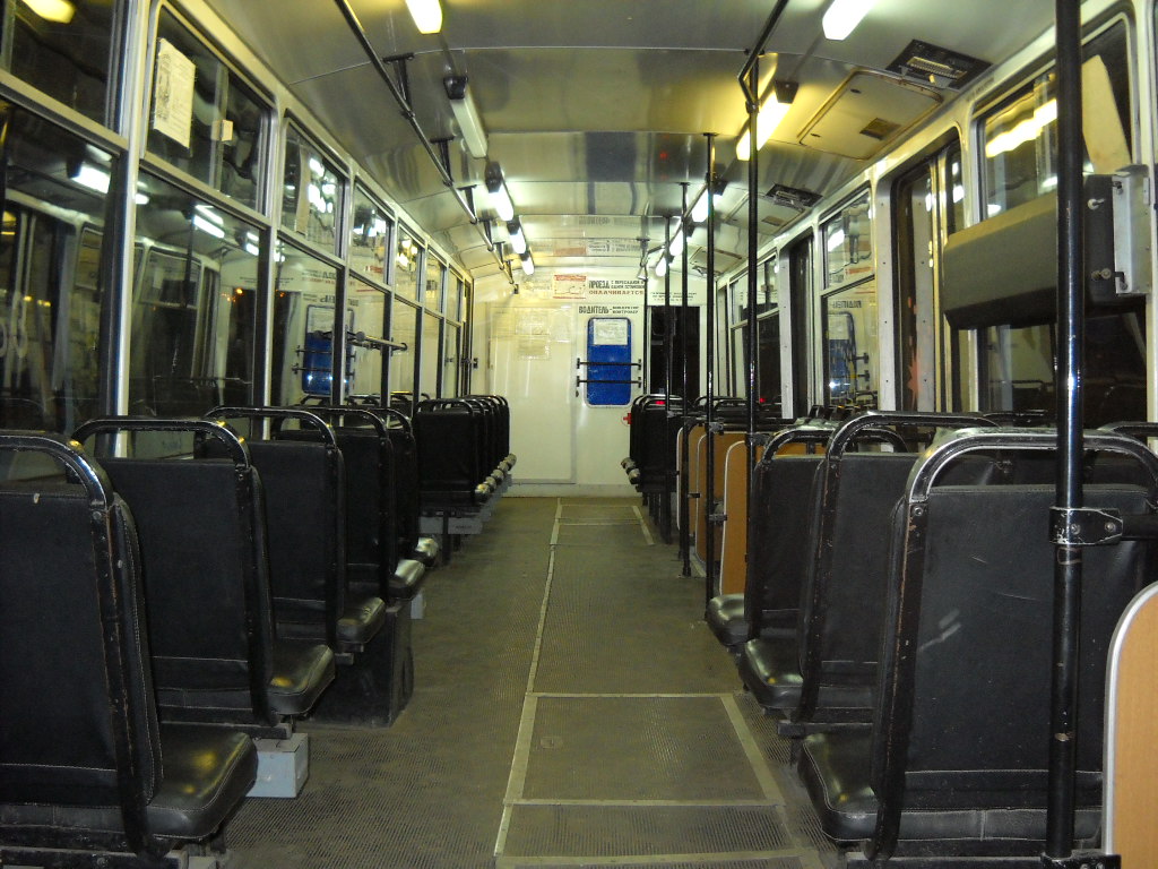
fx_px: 1372
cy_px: 434
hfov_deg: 45.8
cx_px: 579
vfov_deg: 35.1
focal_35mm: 41
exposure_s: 1/30
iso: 400
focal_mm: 6.72
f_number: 3.1
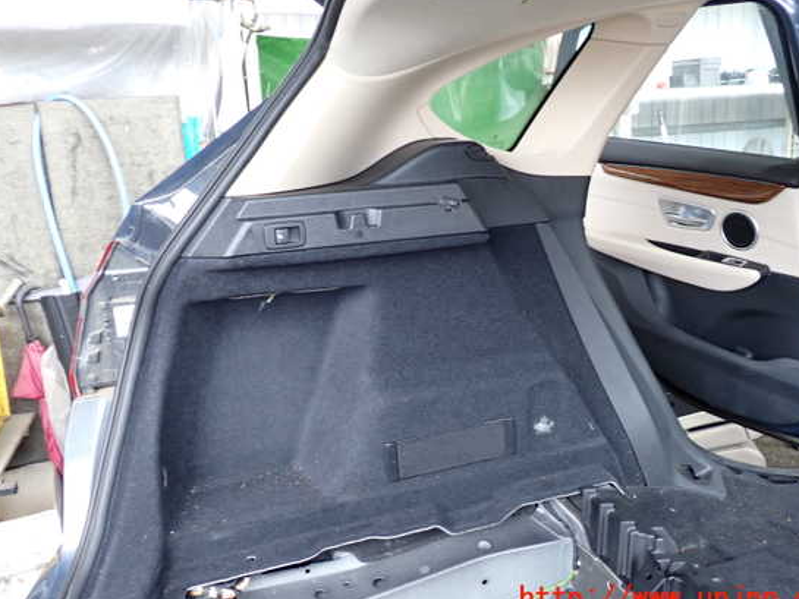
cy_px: 289
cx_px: 410
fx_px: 762
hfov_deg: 55.3
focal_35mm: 33
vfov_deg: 43.0
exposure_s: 1/30
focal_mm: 5.4
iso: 250
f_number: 2.3
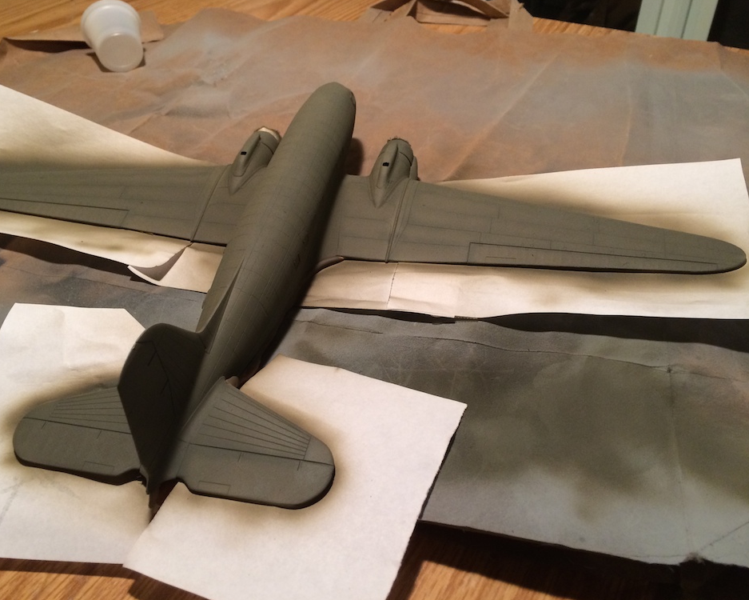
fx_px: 710
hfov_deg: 55.6
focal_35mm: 32
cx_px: 349
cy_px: 295
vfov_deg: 45.8
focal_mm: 4.12
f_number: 2.2
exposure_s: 1/30
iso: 64
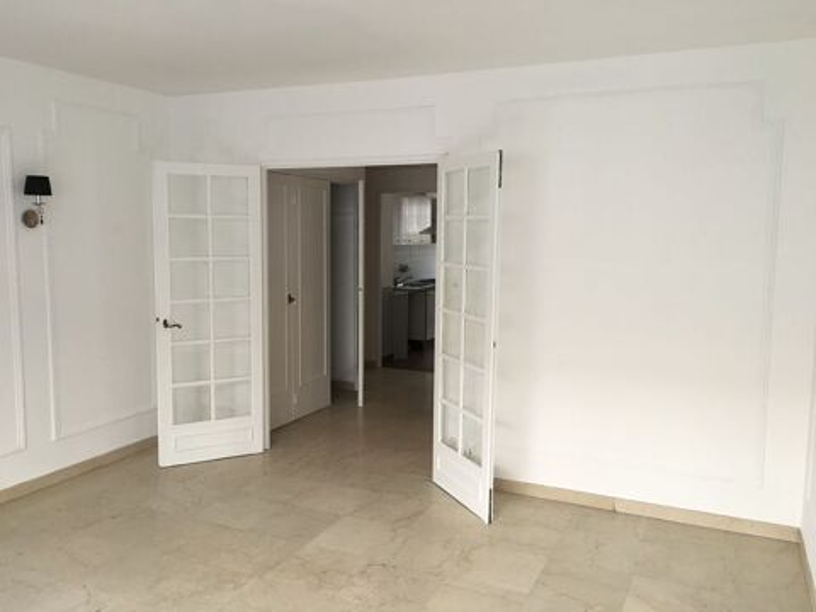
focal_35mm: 29
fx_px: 684
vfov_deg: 48.2
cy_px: 306
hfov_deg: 61.7
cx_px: 408
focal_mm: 4.15
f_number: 2.2
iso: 50
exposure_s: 1/33
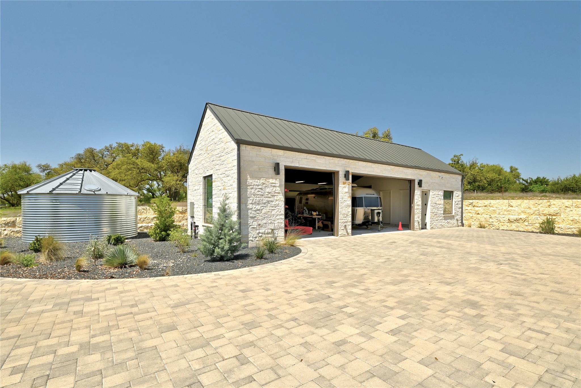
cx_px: 290
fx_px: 226
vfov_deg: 81.2
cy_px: 194
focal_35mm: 14
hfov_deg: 104.3
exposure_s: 1/500
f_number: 10
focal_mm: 14
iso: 400
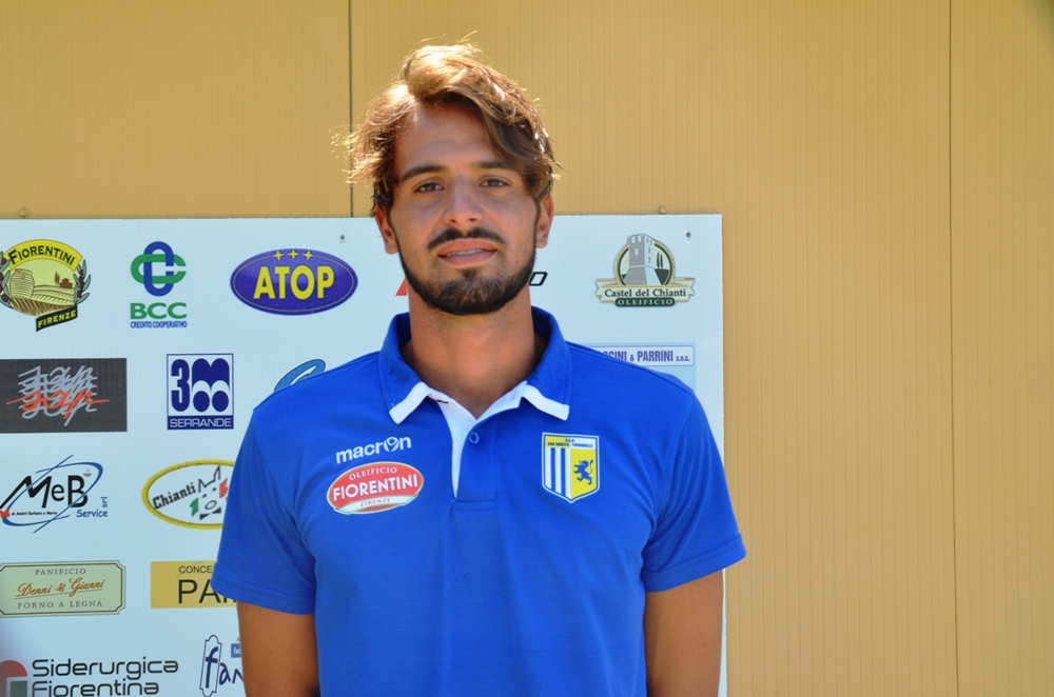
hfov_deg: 41.2
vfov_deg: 27.9
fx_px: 1402
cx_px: 527
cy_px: 348
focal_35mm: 48
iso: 200
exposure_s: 1/250
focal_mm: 32
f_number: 8
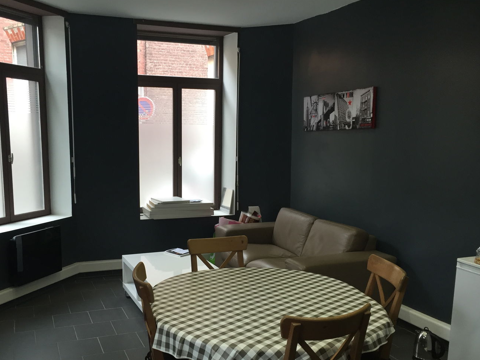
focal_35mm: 36
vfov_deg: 39.5
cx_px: 201
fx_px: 499
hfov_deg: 51.1
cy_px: 215
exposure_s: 1/33
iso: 40
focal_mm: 4.15
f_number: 2.2
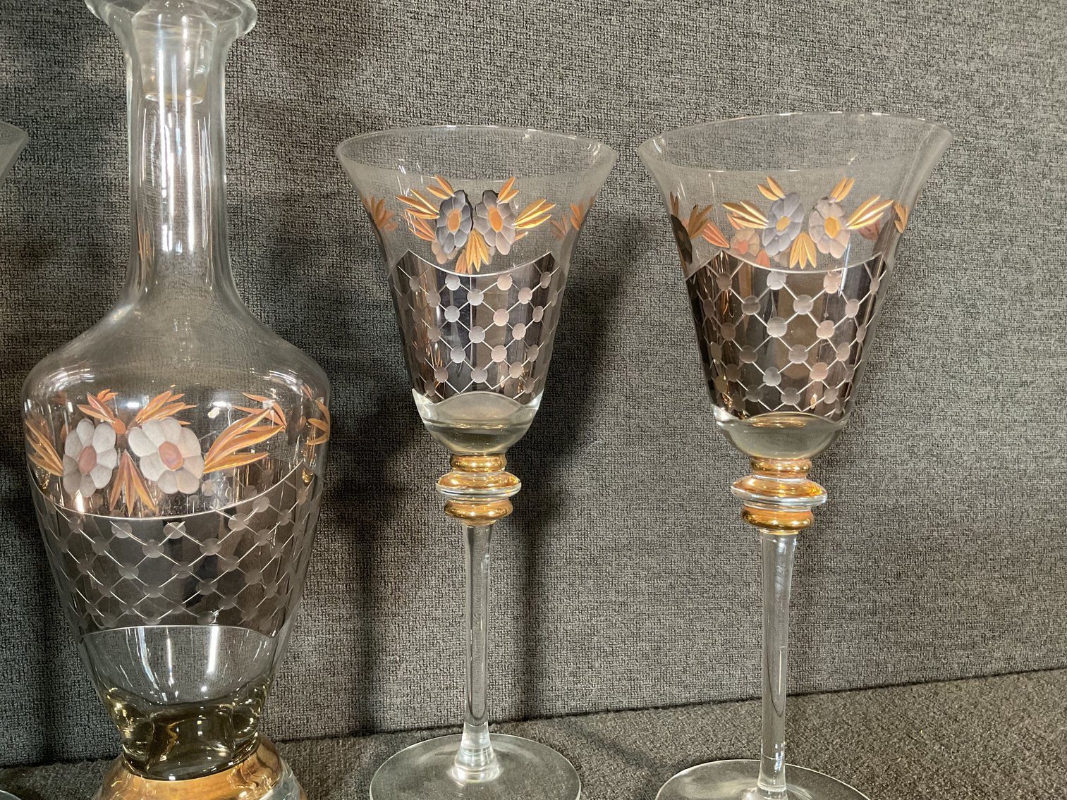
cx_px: 534
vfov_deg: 48.2
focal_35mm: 29
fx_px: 894
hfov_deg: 61.7
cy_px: 400
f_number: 1.8
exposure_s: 1/60
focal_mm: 3
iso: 200
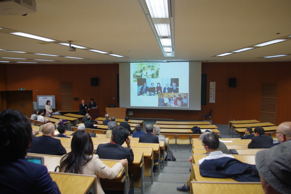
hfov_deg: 67.4
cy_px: 97
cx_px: 146
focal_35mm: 27
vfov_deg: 47.8
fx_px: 218
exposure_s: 1/40
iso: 640
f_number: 3.5
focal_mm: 18
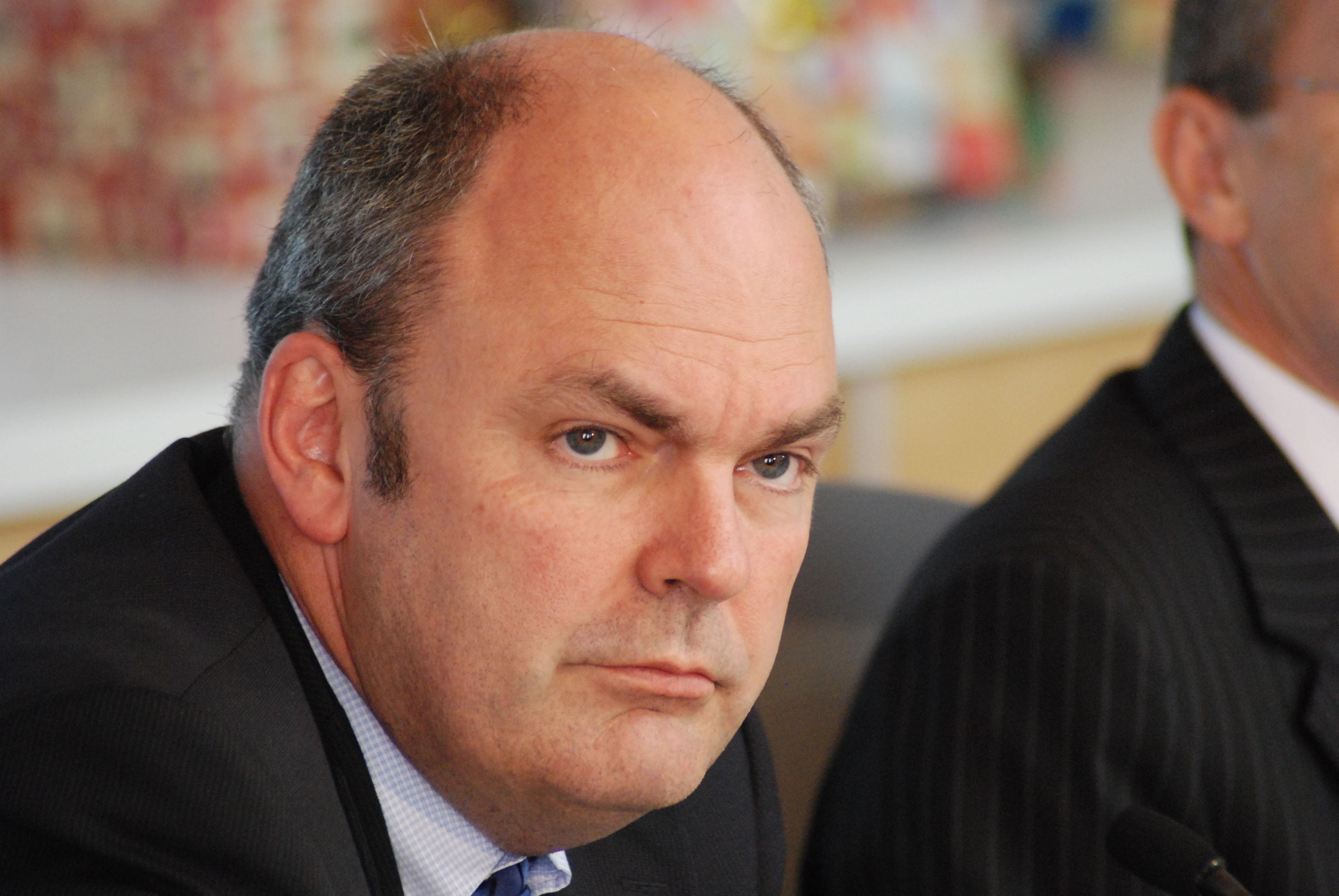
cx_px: 670
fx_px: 11172
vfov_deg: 4.6
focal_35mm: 300
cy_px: 448
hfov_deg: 6.9
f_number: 5
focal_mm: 200
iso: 1600
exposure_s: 1/50
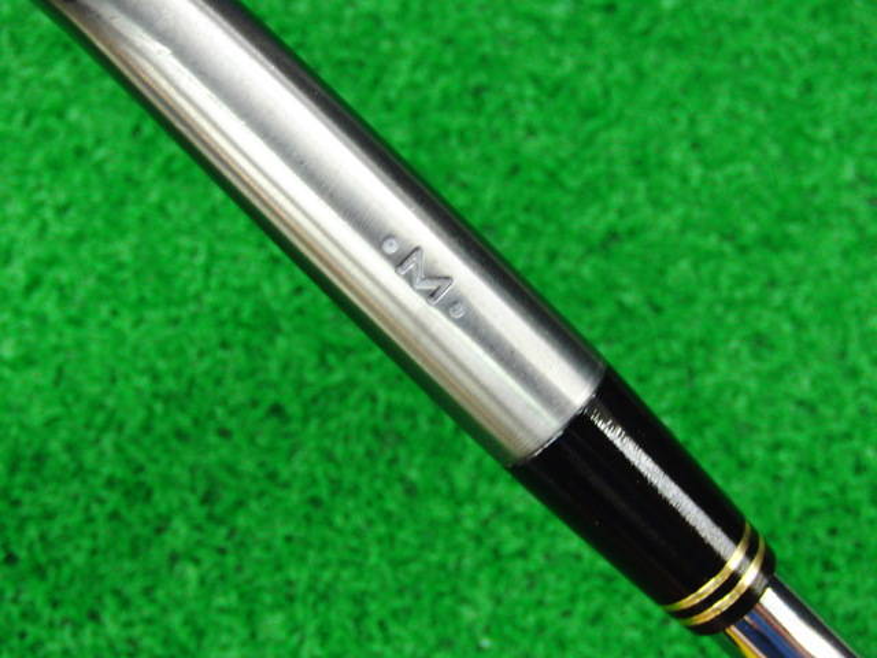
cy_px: 329
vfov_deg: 33.6
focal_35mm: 43
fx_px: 1089
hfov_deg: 43.9
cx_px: 438
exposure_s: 1/25
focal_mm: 7.54
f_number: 3.7
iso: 400
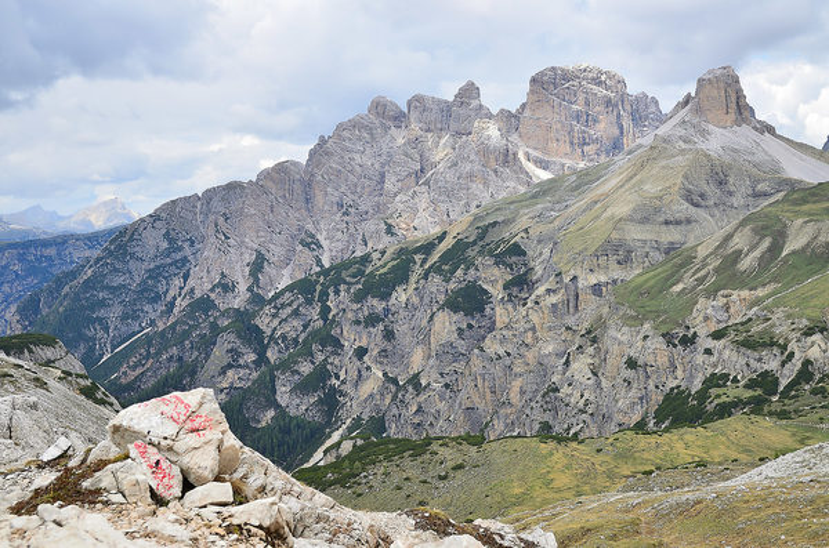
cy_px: 274
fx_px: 1103
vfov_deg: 27.9
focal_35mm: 48
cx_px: 414
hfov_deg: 41.2
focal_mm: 32
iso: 100
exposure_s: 1/200
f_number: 7.1
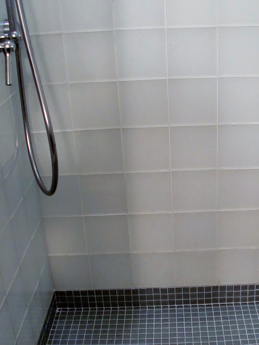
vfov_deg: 35.2
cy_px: 225
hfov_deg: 26.8
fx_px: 539
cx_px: 183
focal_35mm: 54
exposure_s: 1/60
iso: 250
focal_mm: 6.3
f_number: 2.8
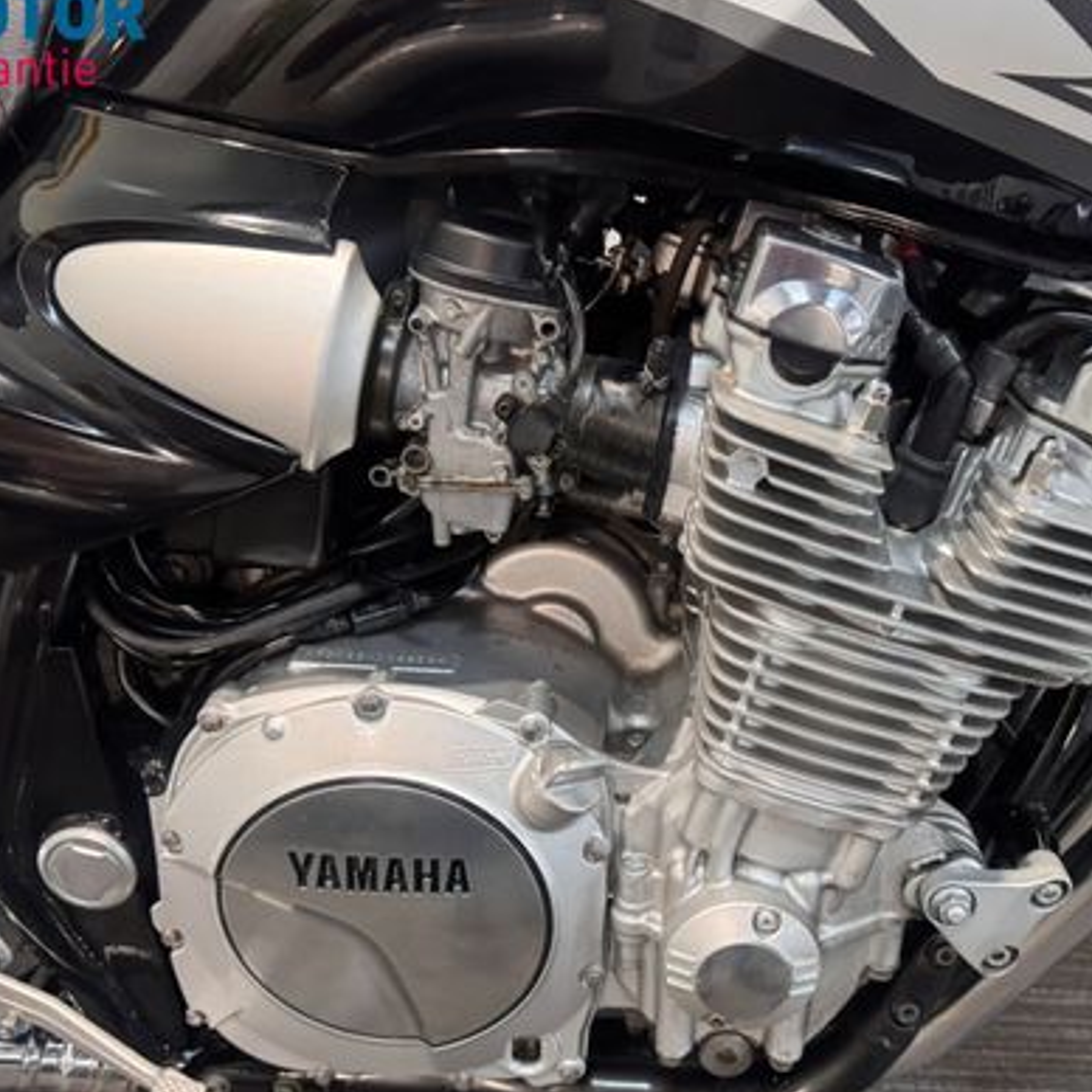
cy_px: 650
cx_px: 690
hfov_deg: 46.8
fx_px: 1249
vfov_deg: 47.0
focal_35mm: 35
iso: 640
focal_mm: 6.76
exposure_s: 1/33
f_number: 1.78
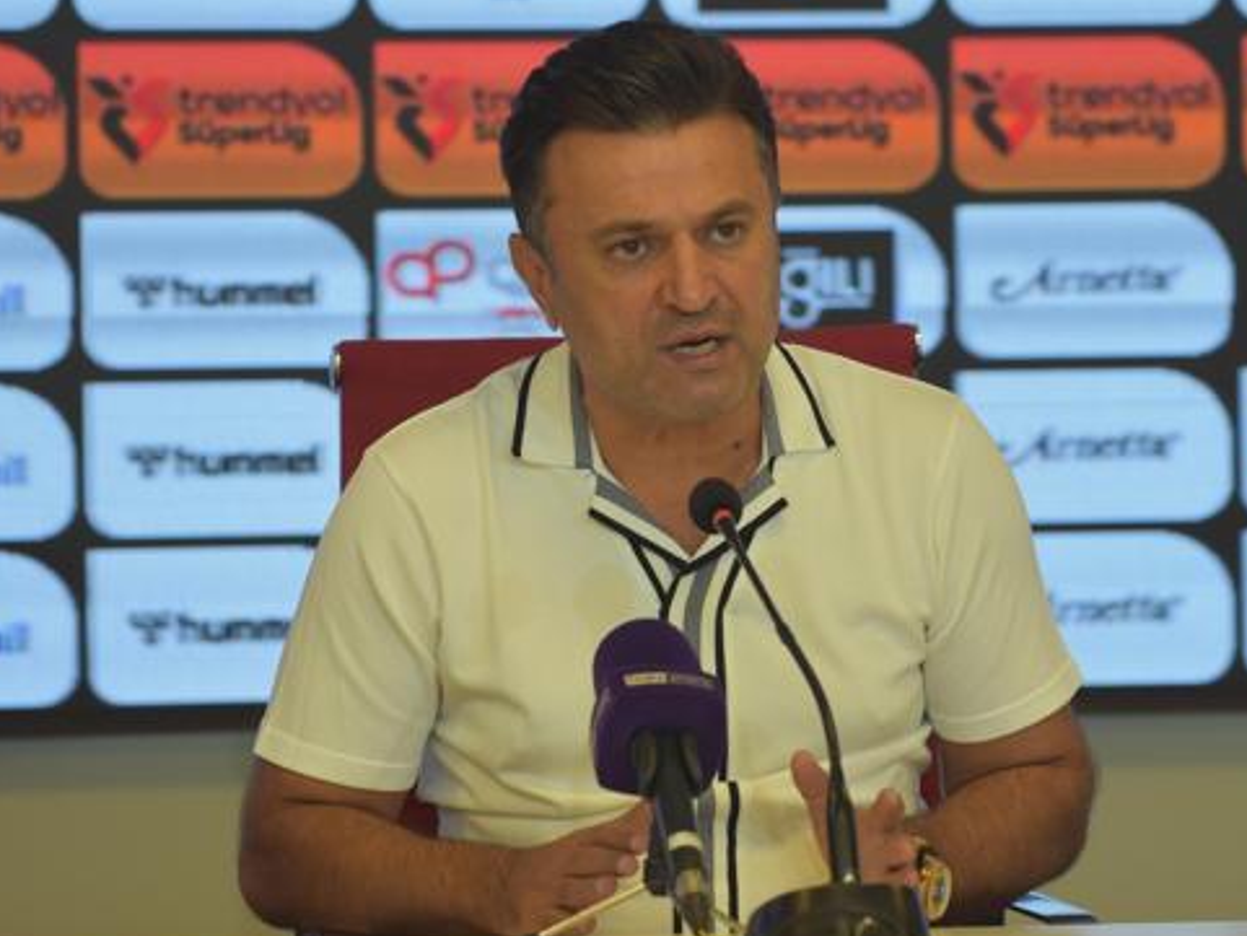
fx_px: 12611
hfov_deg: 5.7
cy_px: 469
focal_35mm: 350
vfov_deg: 4.2
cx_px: 748
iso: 1100
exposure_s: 1/250
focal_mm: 190
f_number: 4
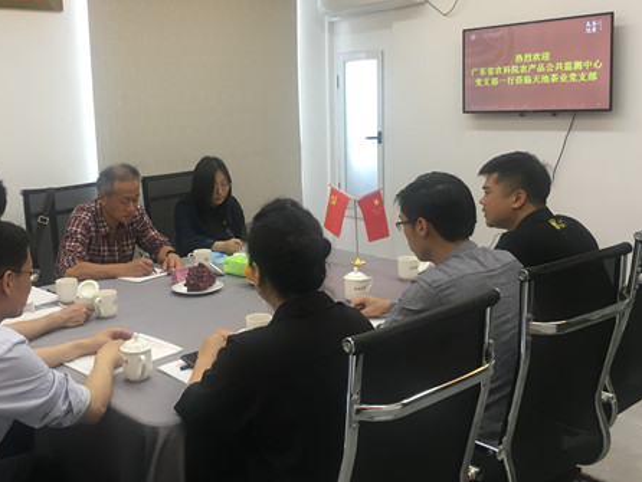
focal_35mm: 39
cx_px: 239
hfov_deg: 47.4
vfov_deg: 36.7
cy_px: 184
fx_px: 724
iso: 100
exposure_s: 1/33
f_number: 2.2
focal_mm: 4.15
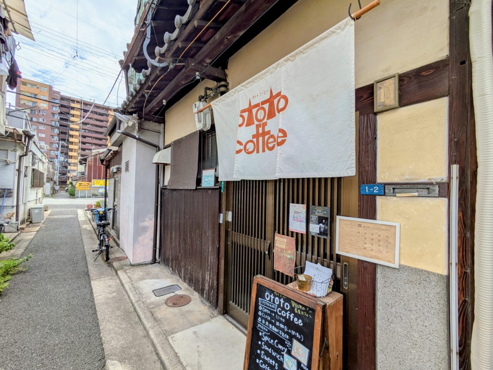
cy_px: 185
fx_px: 199
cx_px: 246
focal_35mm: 14
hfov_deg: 102.0
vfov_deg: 85.7
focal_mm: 1.83
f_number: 2.2
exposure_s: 1/2347
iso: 50
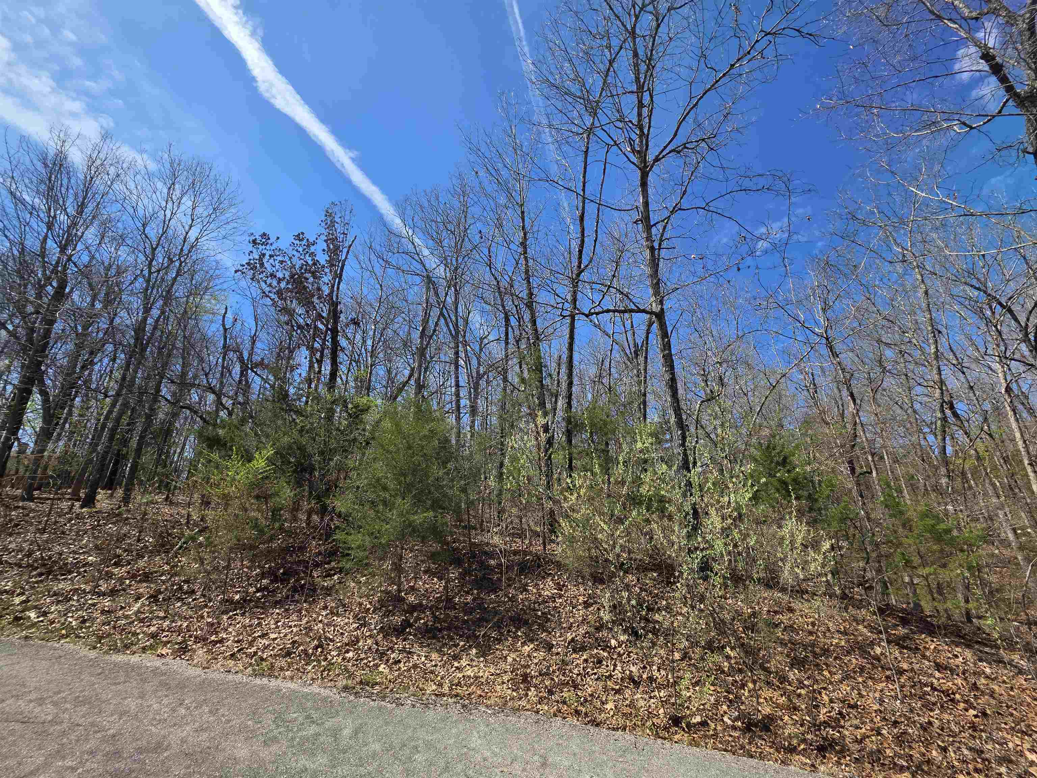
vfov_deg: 89.9
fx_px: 389
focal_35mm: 13
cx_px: 518
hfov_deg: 106.2
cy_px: 389
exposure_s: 1/1262
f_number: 1.9
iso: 40
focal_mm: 2.2
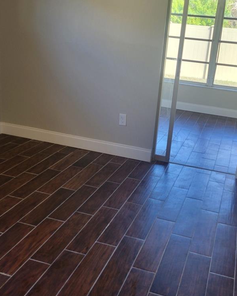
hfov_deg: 36.4
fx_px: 360
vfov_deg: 44.6
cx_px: 140
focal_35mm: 41
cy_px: 118
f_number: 1.8
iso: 125
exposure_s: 1/120
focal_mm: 5.4
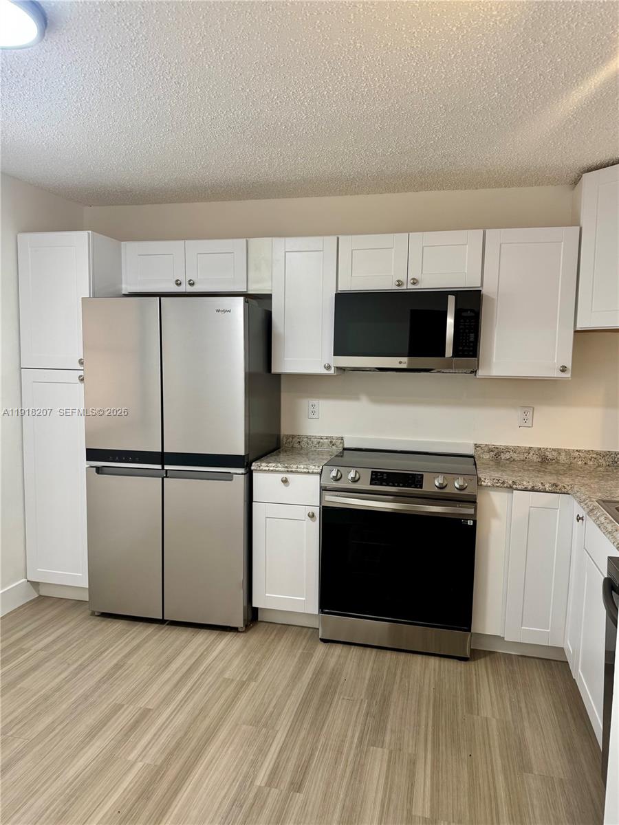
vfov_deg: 71.6
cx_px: 310
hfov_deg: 56.8
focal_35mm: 24
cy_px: 412
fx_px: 572
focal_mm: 6.76
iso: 160
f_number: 1.78
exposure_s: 1/60
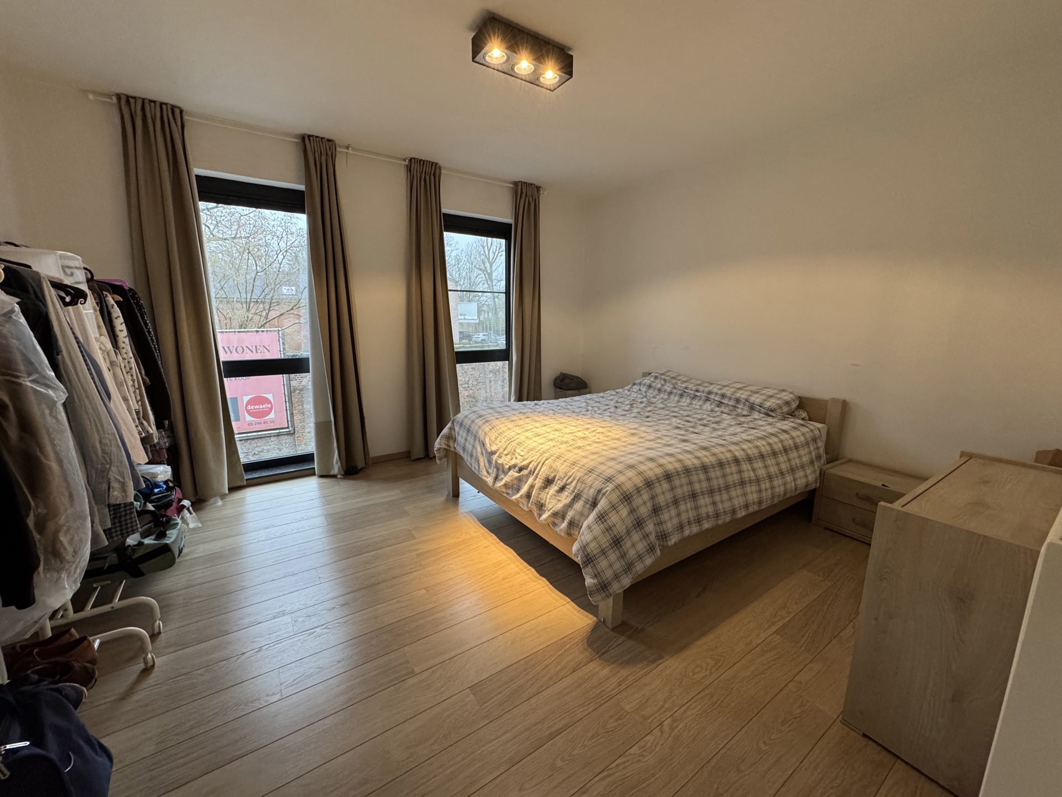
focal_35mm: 14
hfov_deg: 102.1
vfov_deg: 85.7
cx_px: 531
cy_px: 398
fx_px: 430
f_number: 2.2
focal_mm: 2.22
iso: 320
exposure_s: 1/100
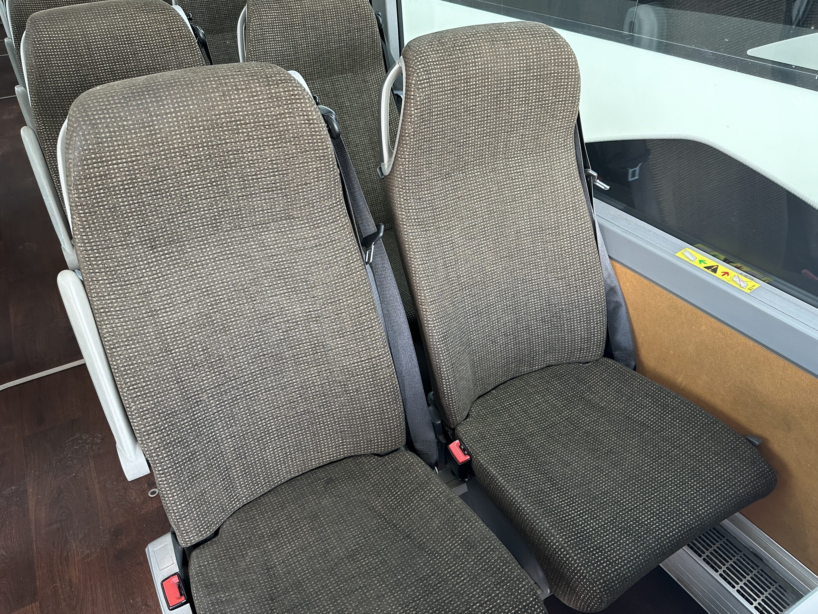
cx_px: 410
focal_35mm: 25
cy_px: 315
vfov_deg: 54.9
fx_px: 591
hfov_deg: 69.4
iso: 250
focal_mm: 6.86
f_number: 1.78
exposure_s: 1/60
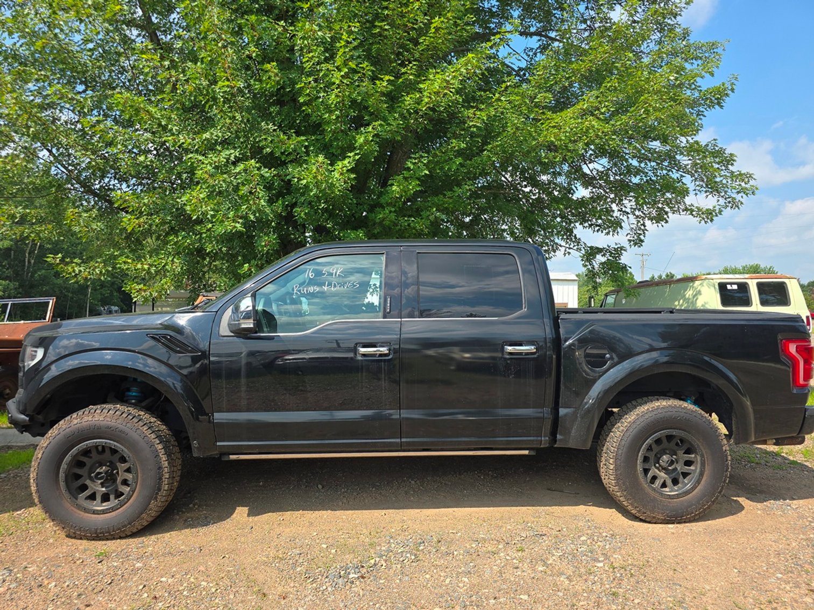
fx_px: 541
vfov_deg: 58.9
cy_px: 305
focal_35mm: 23
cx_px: 407
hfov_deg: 73.9
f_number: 1.7
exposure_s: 1/414
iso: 12
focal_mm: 6.3
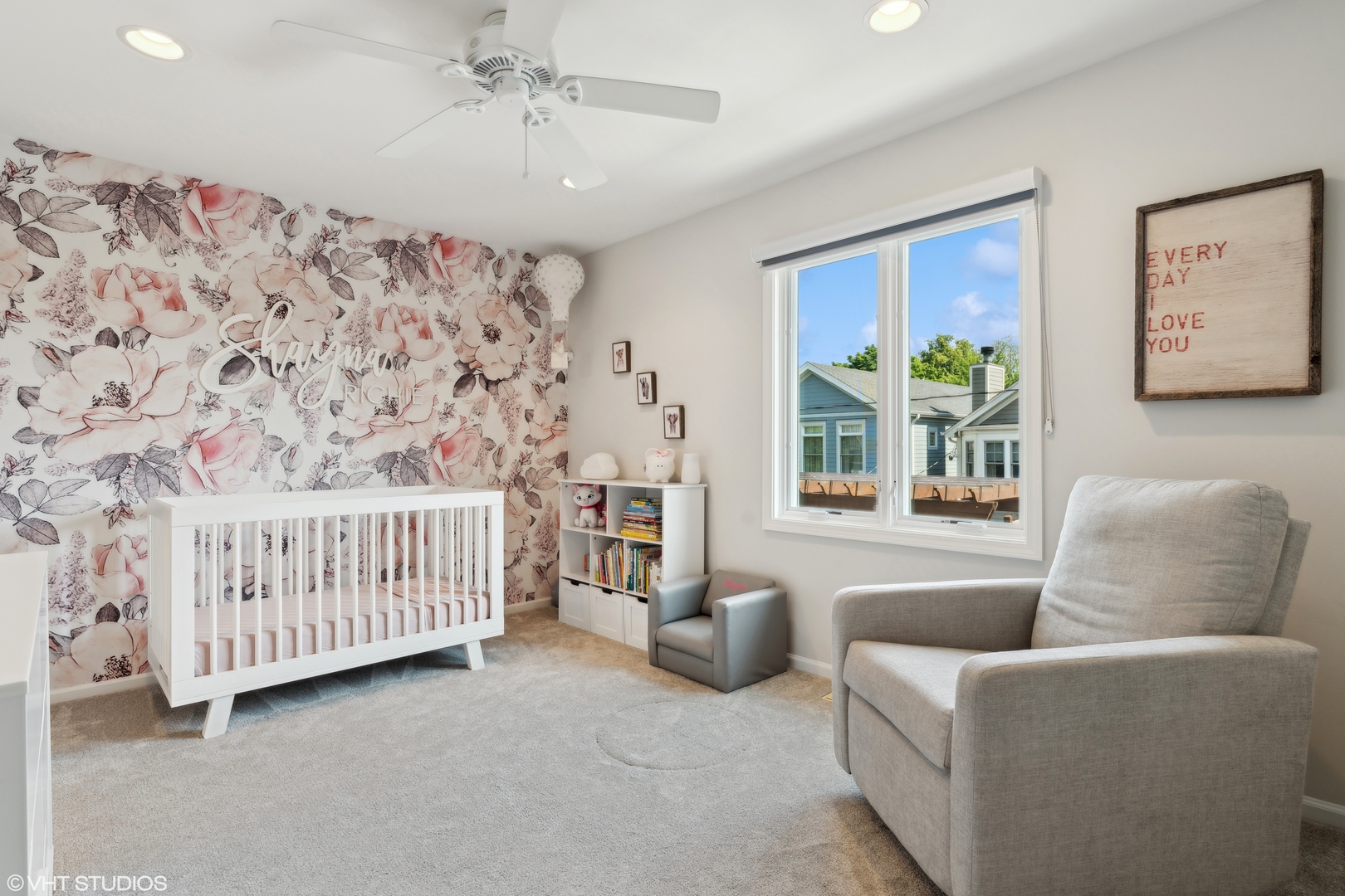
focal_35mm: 17
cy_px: 448
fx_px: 635
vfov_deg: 70.4
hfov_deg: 93.3
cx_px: 672
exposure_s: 1/25
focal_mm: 17
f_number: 8
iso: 320
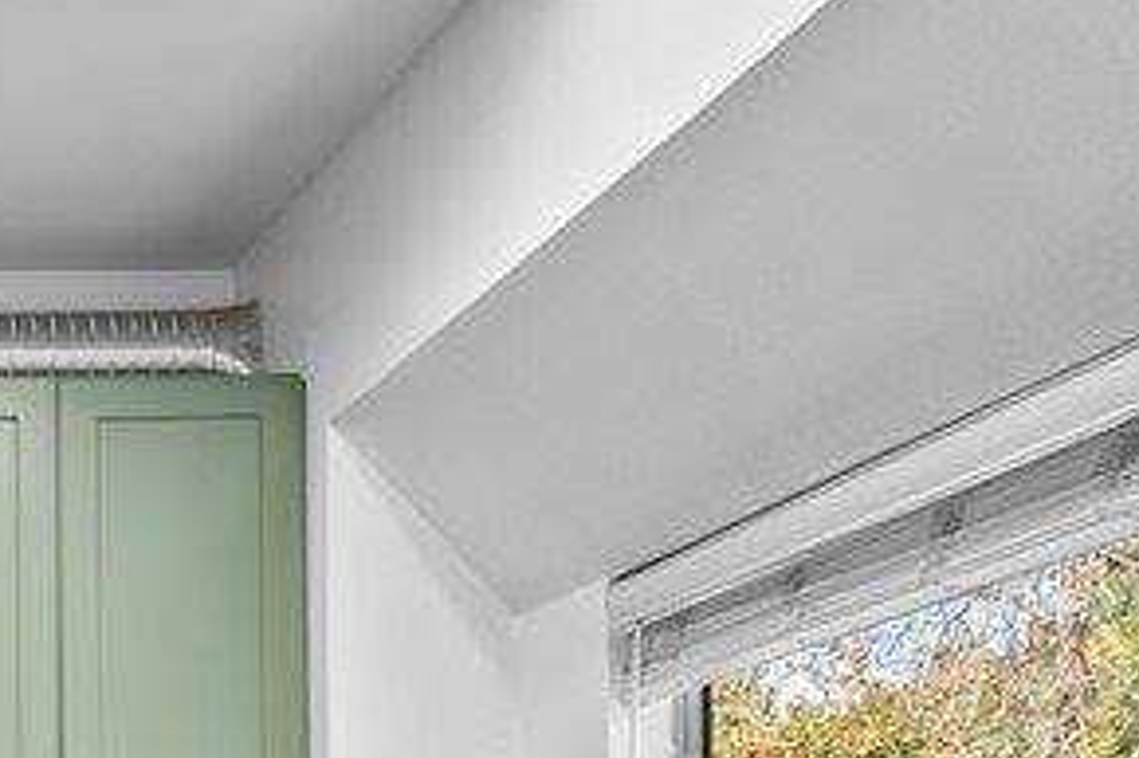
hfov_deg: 29.1
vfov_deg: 21.7
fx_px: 1676
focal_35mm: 53
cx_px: -405
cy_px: 1102
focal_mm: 15
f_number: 9
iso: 250
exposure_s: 1
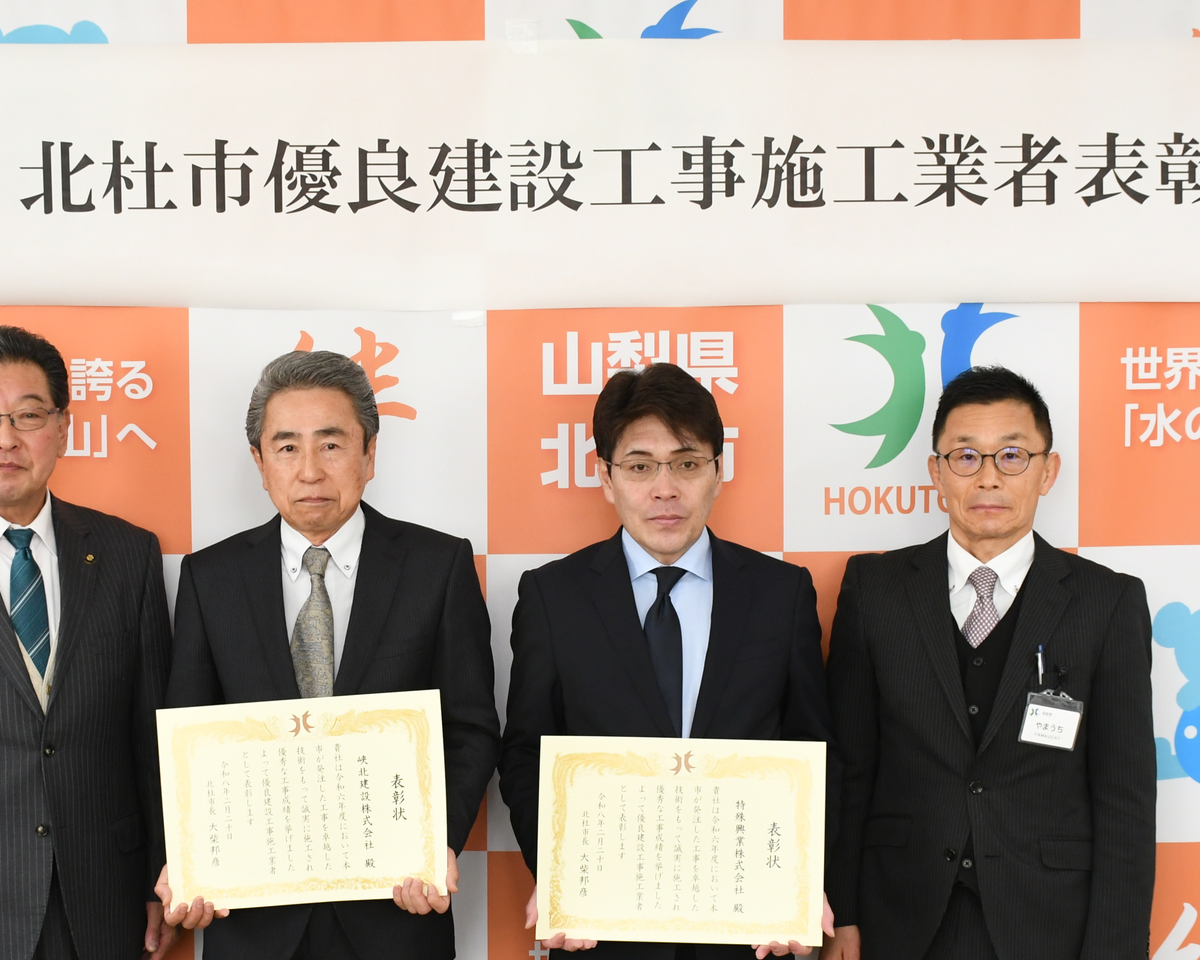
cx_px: 505
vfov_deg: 18.7
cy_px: 589
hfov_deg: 23.3
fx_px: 2912
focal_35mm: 82
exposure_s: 1/125
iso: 1250
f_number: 5.6
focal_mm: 34
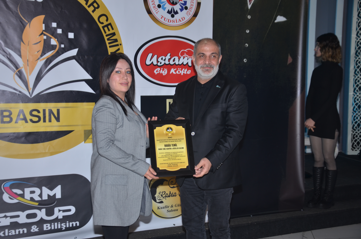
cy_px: 120
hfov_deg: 17.1
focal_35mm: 120
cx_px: 180
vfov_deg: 11.4
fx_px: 1201
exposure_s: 1/60
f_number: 5.3
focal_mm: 80
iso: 250
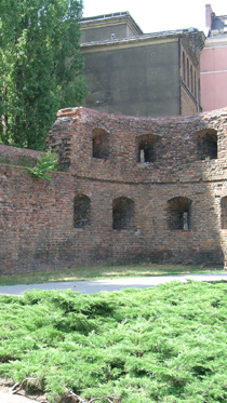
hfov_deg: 20.8
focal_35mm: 57
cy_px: 202
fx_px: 610
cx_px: 41
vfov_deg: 36.6
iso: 50
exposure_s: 1/100
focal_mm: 8
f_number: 4.9
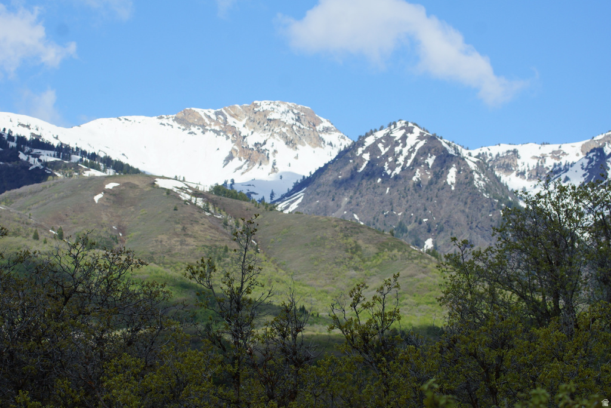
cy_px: 204
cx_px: 306
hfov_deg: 19.5
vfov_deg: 13.0
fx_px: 1782
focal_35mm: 105
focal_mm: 70
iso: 100
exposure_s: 1/160
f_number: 8
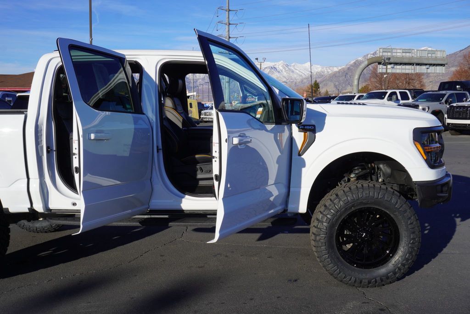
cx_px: 235
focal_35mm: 38
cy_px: 157
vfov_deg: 35.5
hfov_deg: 51.3
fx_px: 490
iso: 100
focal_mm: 25
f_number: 11
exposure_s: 1/160
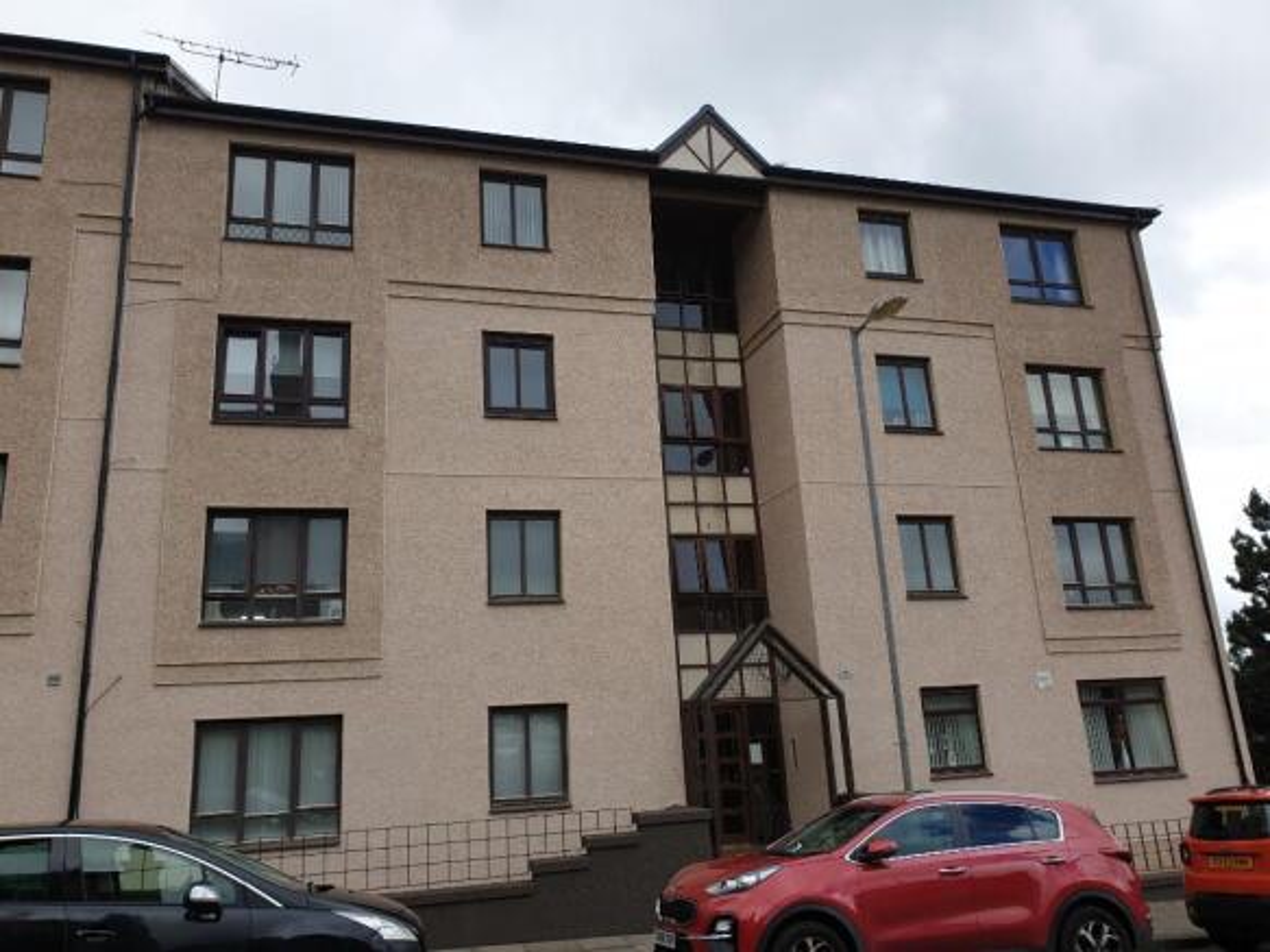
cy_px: 476
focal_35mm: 26
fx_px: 954
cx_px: 635
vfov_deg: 53.0
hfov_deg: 67.3
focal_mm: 4.3
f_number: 2.4
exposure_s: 1/690
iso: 50
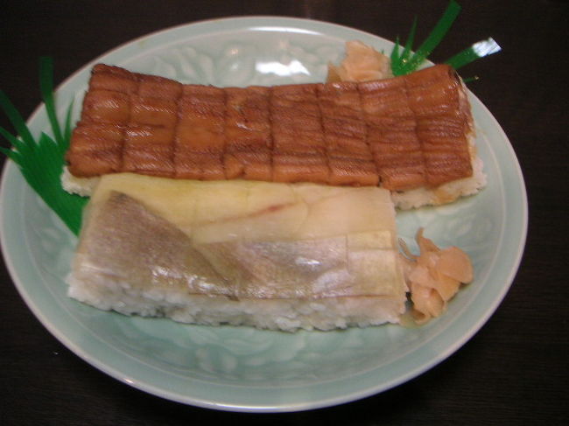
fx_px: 624
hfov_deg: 49.0
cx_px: 284
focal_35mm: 38
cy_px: 213
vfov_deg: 37.7
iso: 100
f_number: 2.8
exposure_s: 1/10
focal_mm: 6
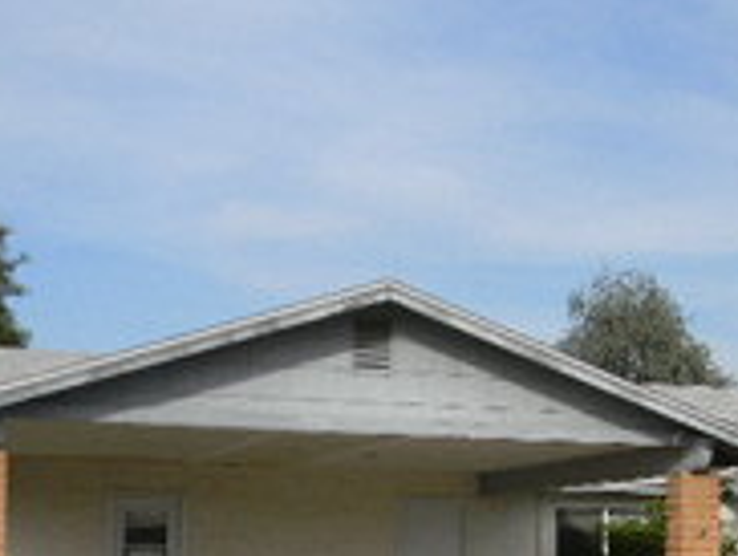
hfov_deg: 24.7
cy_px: 487
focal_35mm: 78
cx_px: 560
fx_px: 1665
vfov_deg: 18.7
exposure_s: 1/1000
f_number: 3.8
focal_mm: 7.3
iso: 112
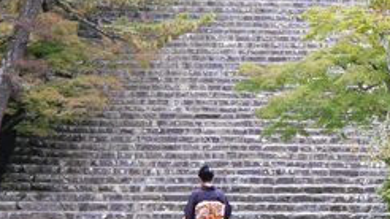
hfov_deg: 10.1
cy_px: -83
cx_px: 403
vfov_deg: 5.7
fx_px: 2191
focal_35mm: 212
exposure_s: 1/80
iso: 250
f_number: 5.6
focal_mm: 42
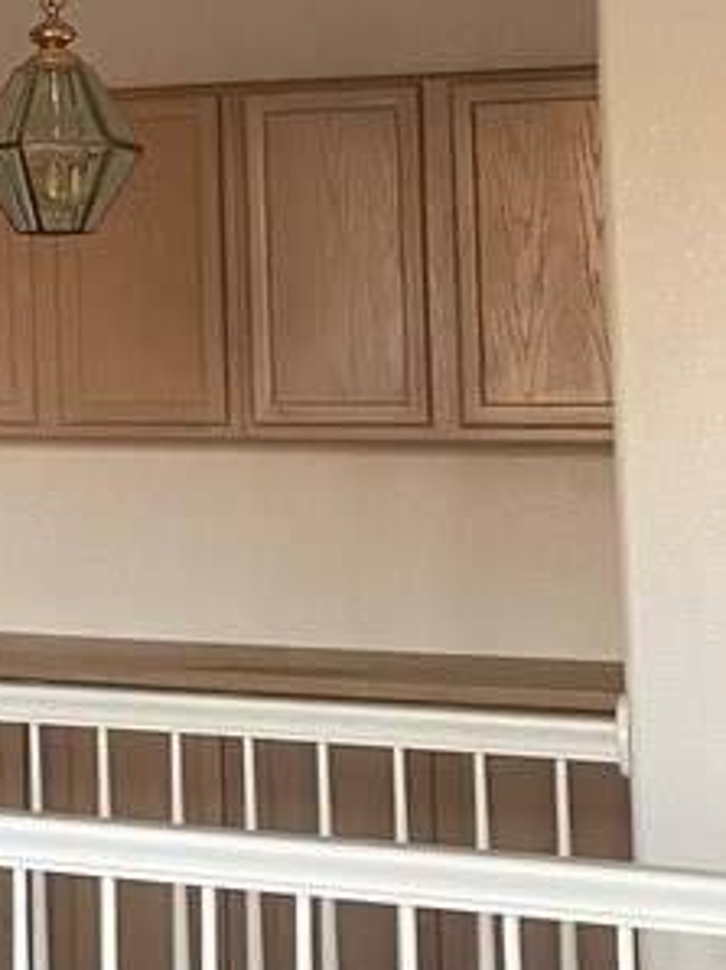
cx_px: -387
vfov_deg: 22.4
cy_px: 179
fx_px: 2408
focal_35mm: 86
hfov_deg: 15.7
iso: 500
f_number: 1.6
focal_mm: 5.1
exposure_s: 1/60
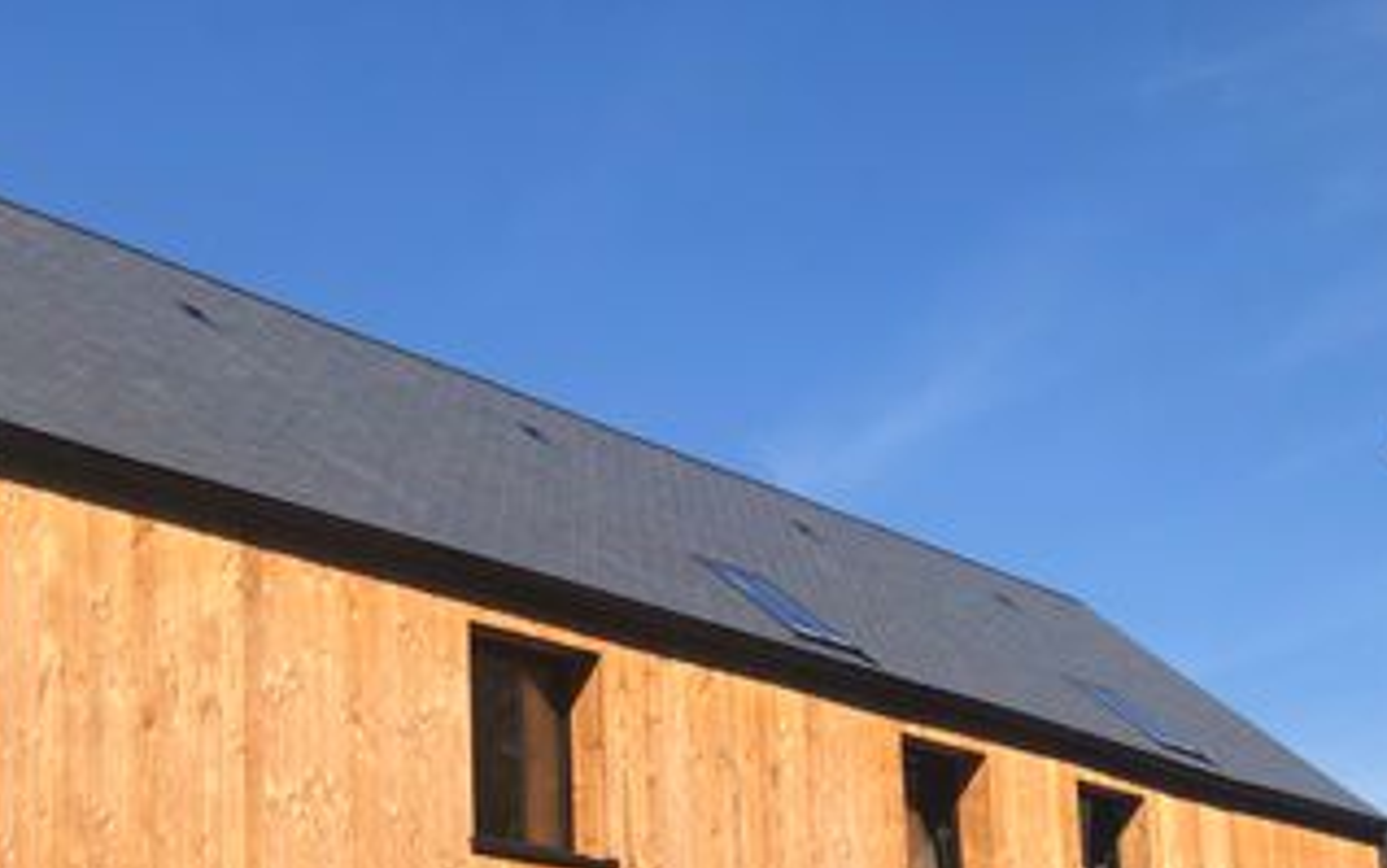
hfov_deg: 34.0
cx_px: 100
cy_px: 903
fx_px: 2118
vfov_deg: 22.1
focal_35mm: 56
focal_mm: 3.99
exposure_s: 1/1845
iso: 20
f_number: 1.8
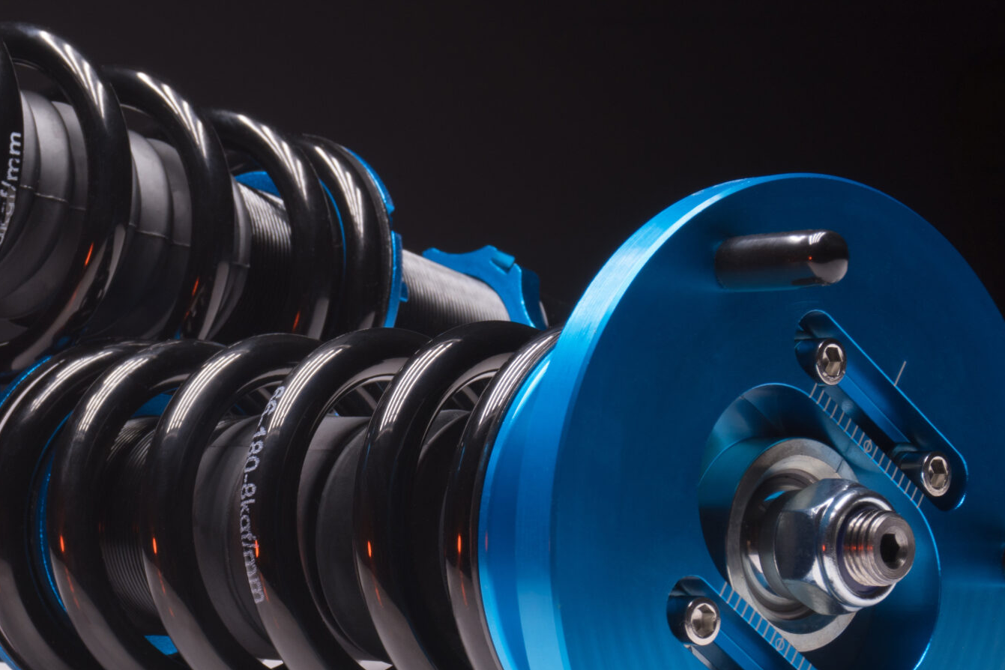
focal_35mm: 106
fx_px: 2958
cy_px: 399
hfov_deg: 19.1
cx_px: 213
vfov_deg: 12.9
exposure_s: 1
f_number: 13
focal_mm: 37
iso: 100
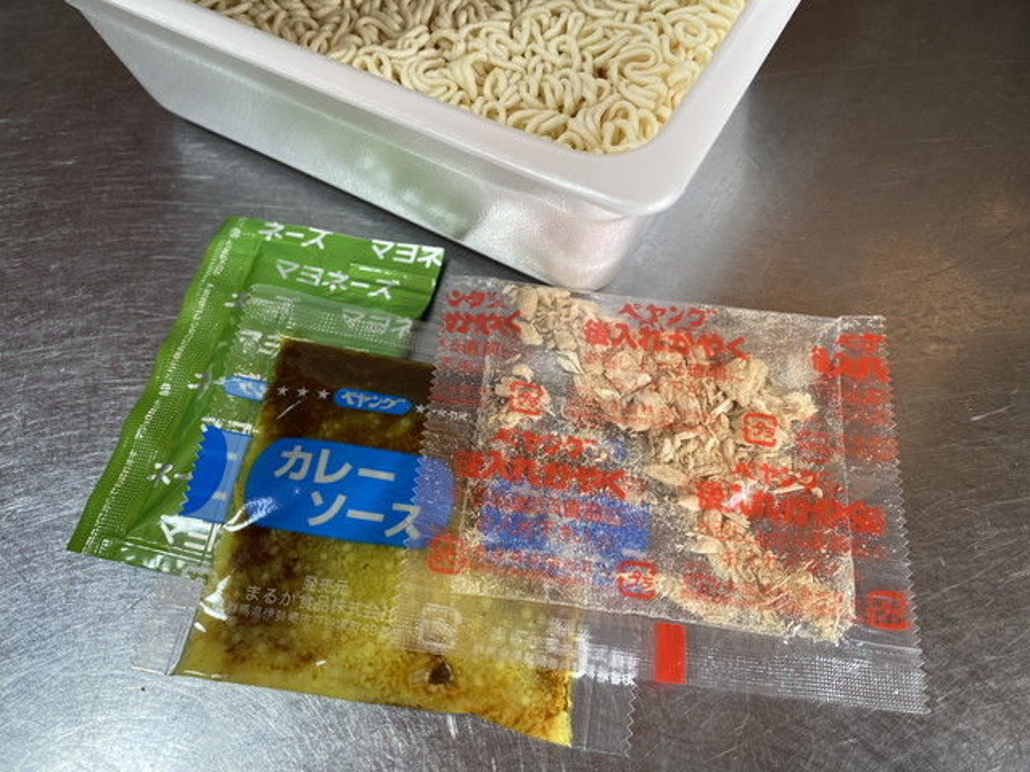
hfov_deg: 67.3
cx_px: 515
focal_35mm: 26
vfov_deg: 53.1
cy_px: 386
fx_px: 774
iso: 80
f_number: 1.8
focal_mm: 4.25
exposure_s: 1/100
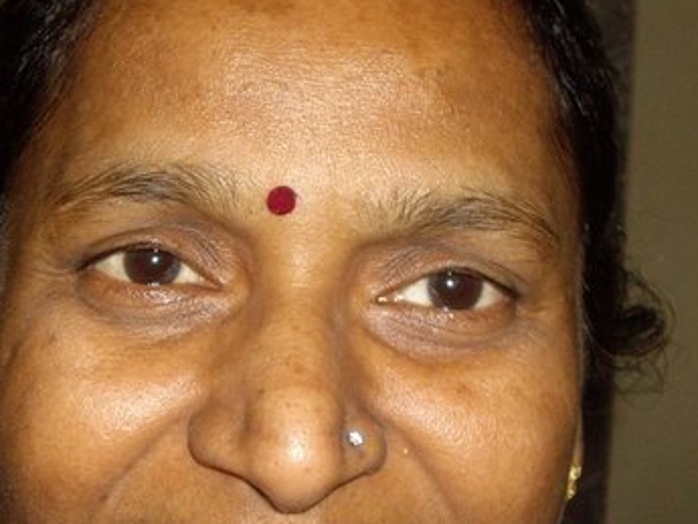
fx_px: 2057
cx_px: 291
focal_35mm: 102
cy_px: 318
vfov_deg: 14.5
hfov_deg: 19.2
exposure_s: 1/60
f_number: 3.3
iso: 200
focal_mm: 9
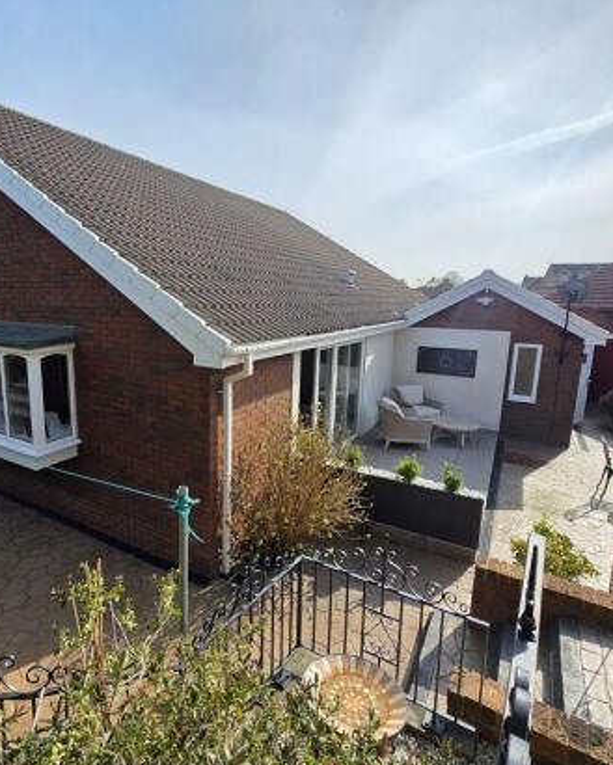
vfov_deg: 86.3
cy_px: 371
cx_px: 249
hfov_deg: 73.1
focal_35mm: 18
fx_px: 408
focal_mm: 2.2
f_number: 1.9
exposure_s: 1/1628
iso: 40
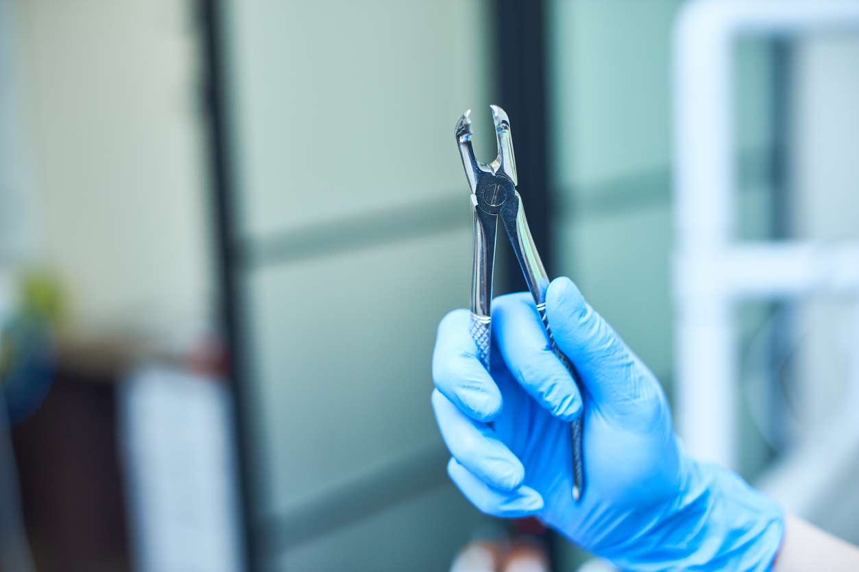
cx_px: 430
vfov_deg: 27.0
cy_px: 286
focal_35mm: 50
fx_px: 1192
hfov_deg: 39.6
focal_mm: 50
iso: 250
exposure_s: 1/160
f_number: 2.5
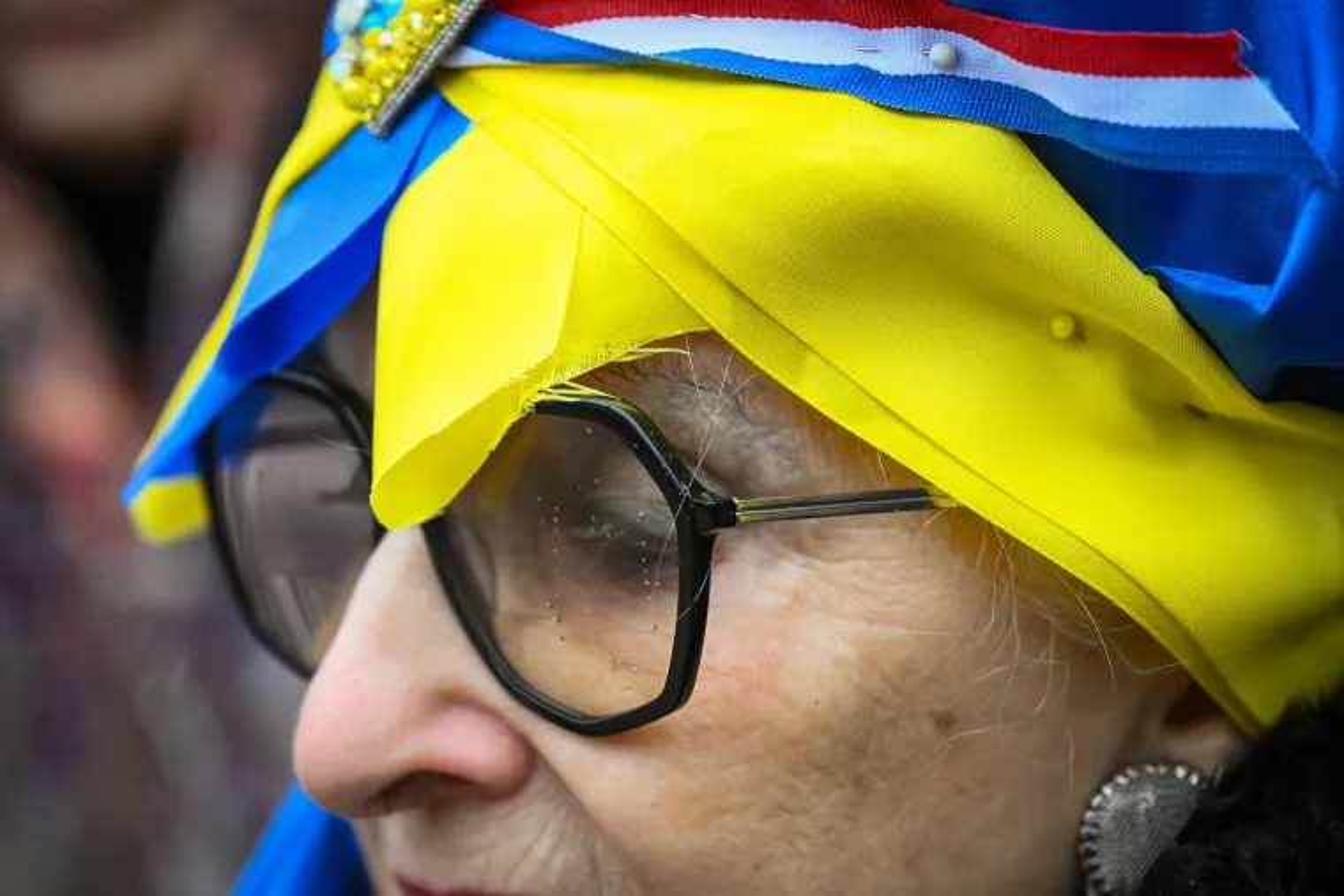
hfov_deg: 17.1
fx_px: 4481
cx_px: 672
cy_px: 448
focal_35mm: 120
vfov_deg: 11.4
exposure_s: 1/800
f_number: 5.6
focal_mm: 120
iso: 1600
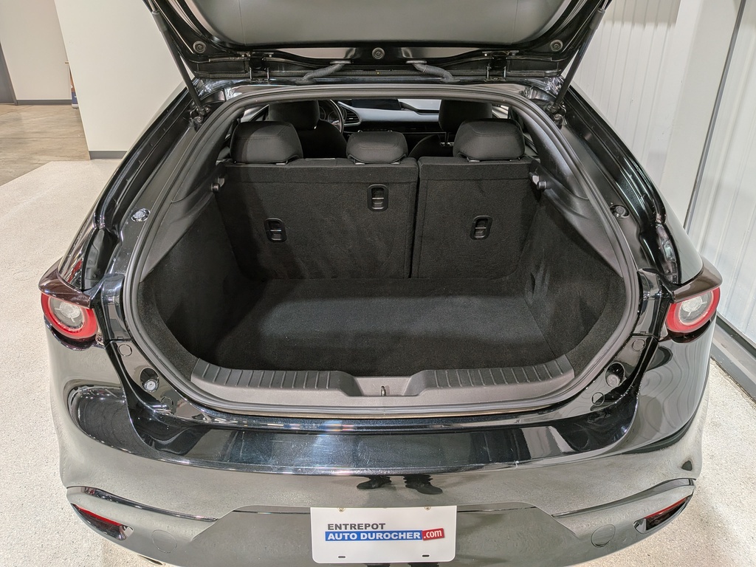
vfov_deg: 56.8
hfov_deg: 71.6
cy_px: 284
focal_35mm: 24
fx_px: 524
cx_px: 378
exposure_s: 1/182
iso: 28
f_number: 1.7
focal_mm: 4.53
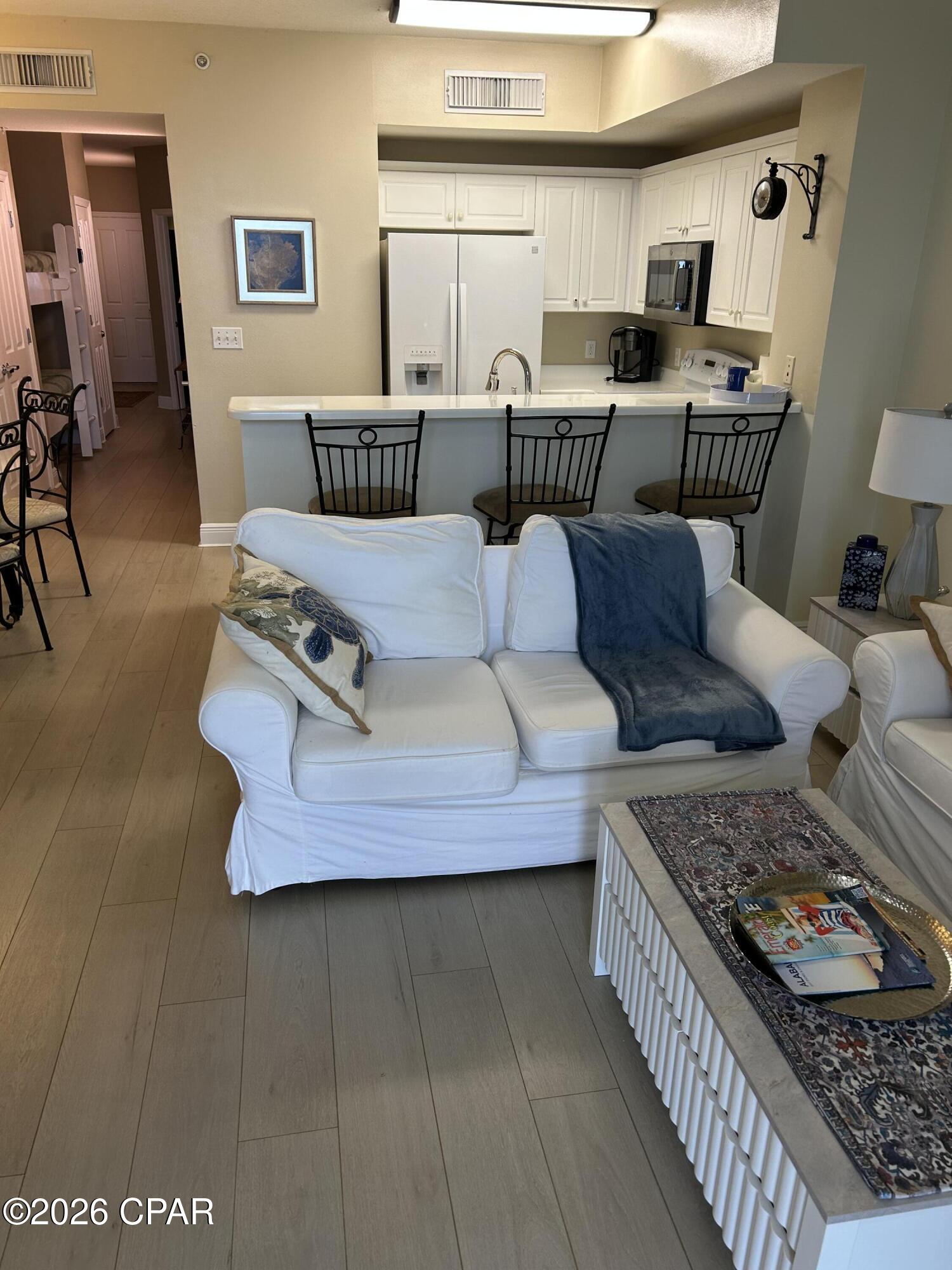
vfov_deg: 67.3
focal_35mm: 26
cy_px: 635
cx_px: 476
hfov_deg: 53.1
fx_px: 953
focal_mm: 5.7
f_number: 1.5
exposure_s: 1/120
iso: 50
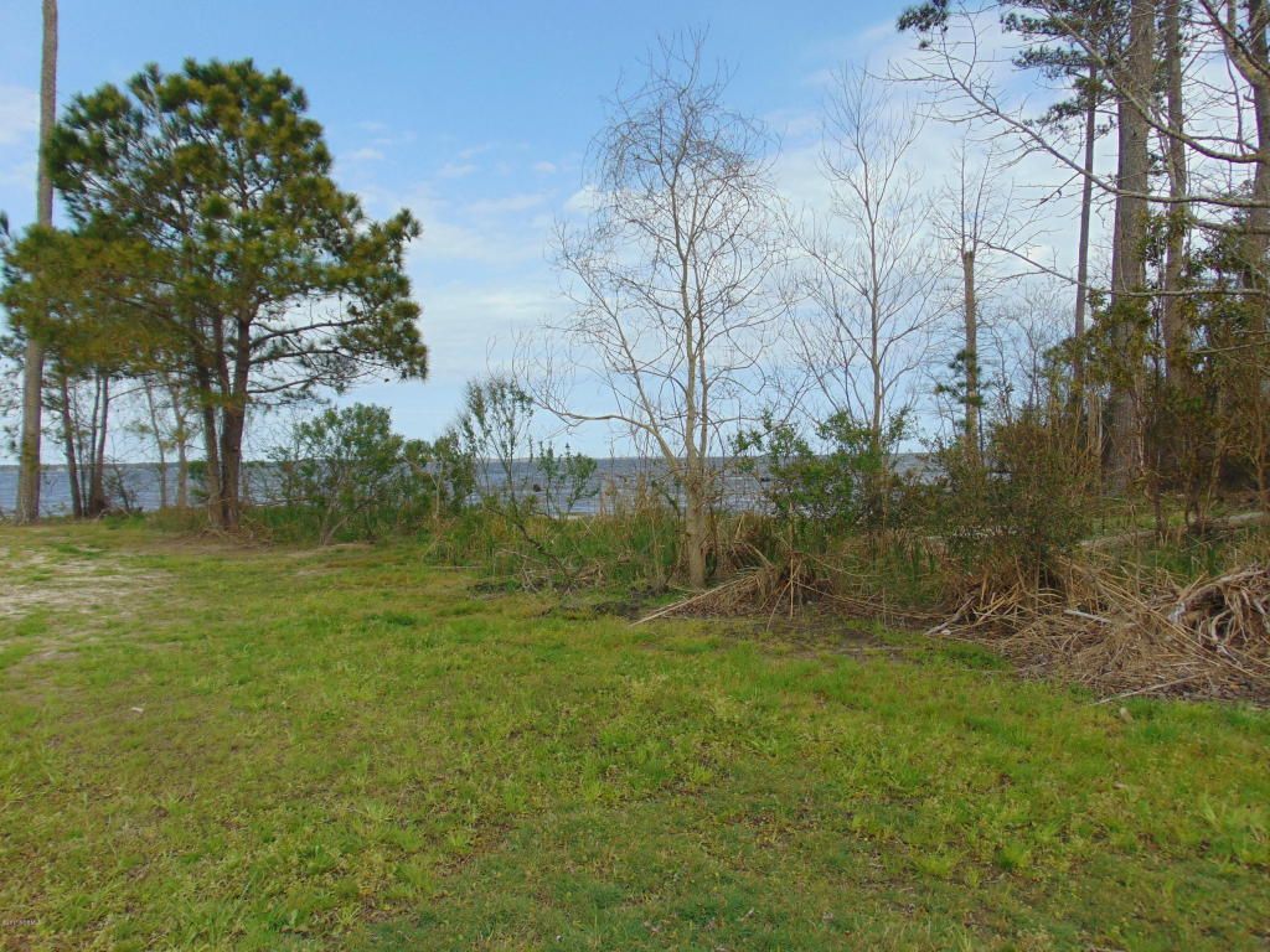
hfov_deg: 69.4
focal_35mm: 25
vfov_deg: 54.9
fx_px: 917
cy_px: 476
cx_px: 635
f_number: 7.7
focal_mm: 4.5
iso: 80
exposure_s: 1/200
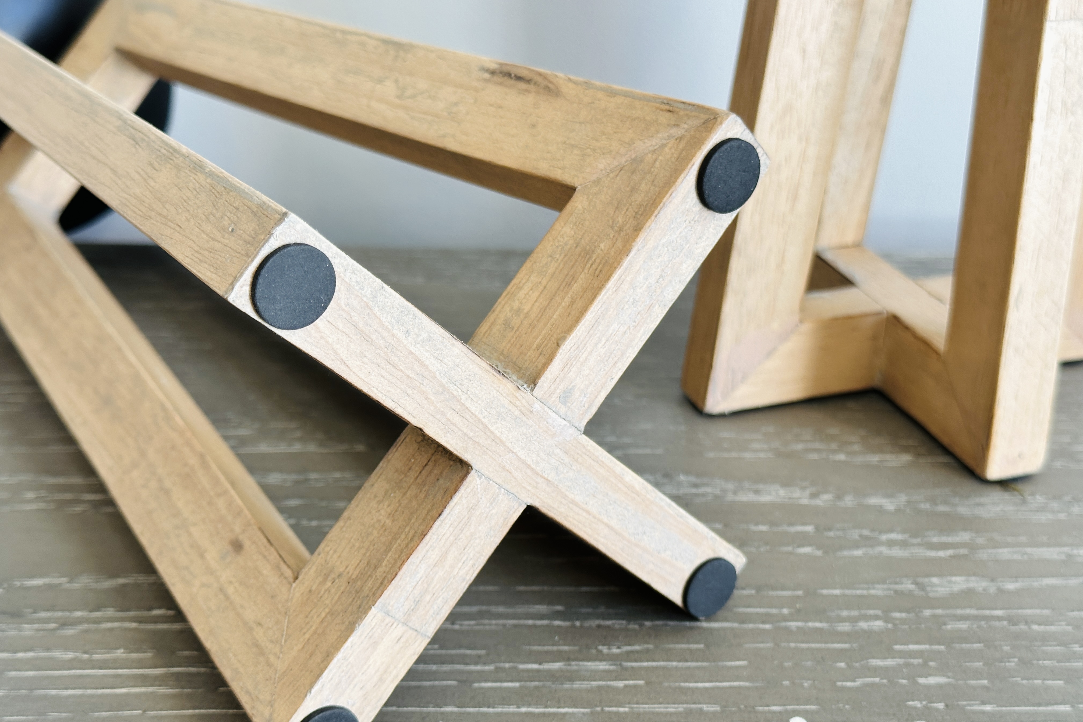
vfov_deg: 27.0
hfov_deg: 39.6
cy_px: 400
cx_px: 542
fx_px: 1504
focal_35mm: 50
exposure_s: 1/120
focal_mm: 6.86
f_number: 1.78
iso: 100
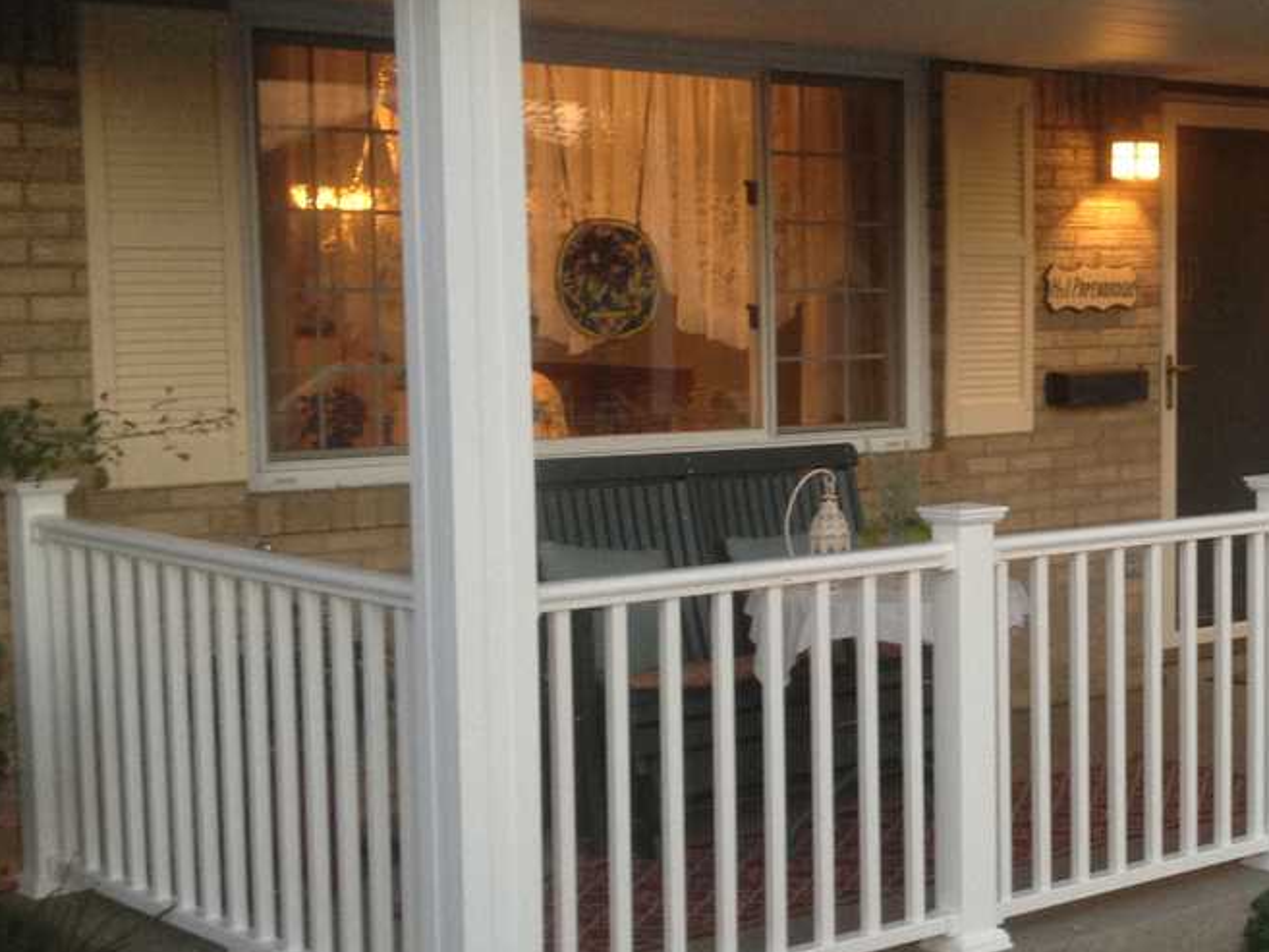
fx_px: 2603
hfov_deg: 26.3
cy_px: 527
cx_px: 1187
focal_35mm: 71
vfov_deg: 20.7
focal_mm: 4.28
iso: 100
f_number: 2.4
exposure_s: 1/20
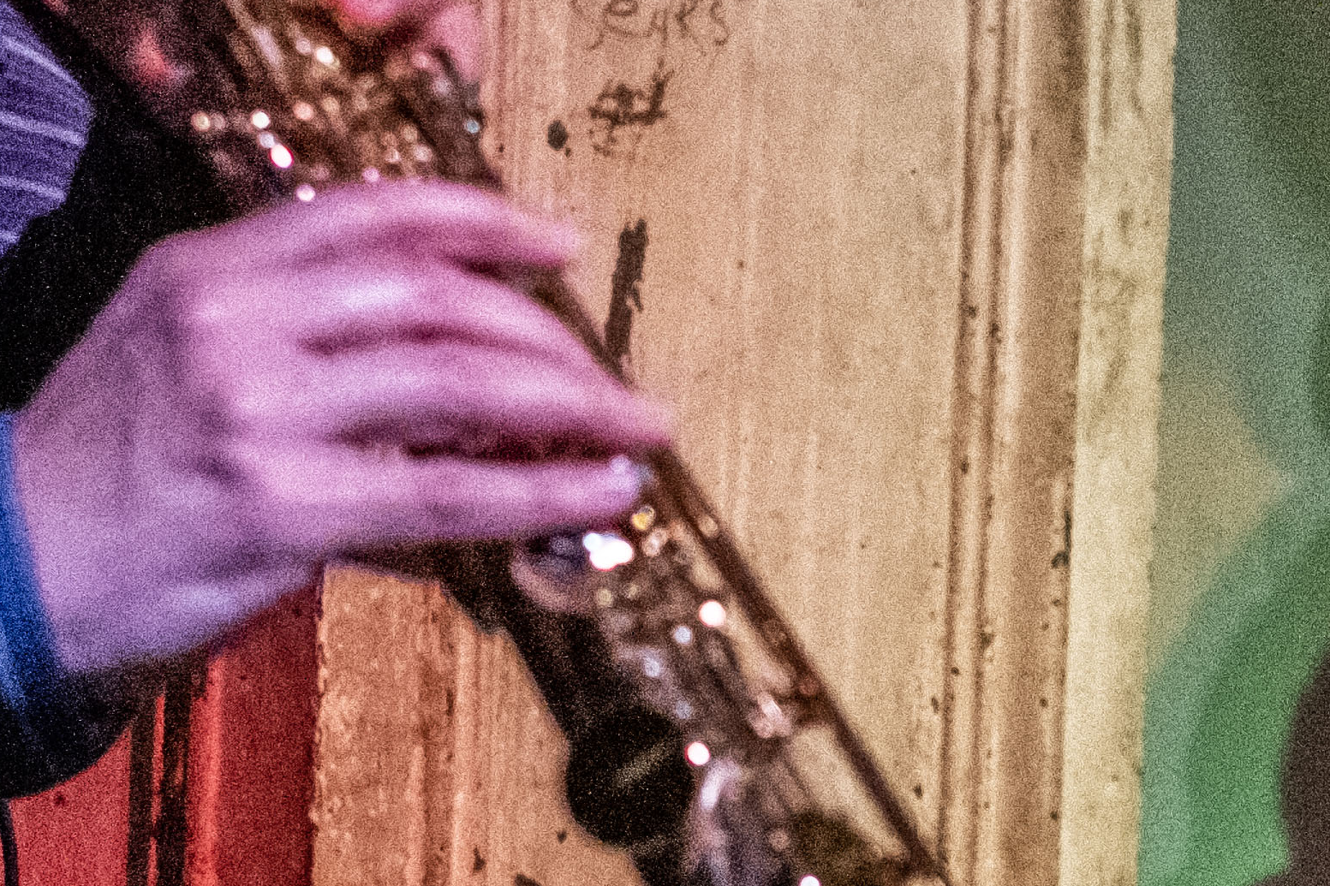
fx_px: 7868
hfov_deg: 9.5
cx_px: 1756
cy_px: 502
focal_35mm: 213
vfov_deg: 6.4
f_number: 2.8
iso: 3200
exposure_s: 1/250
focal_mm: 35
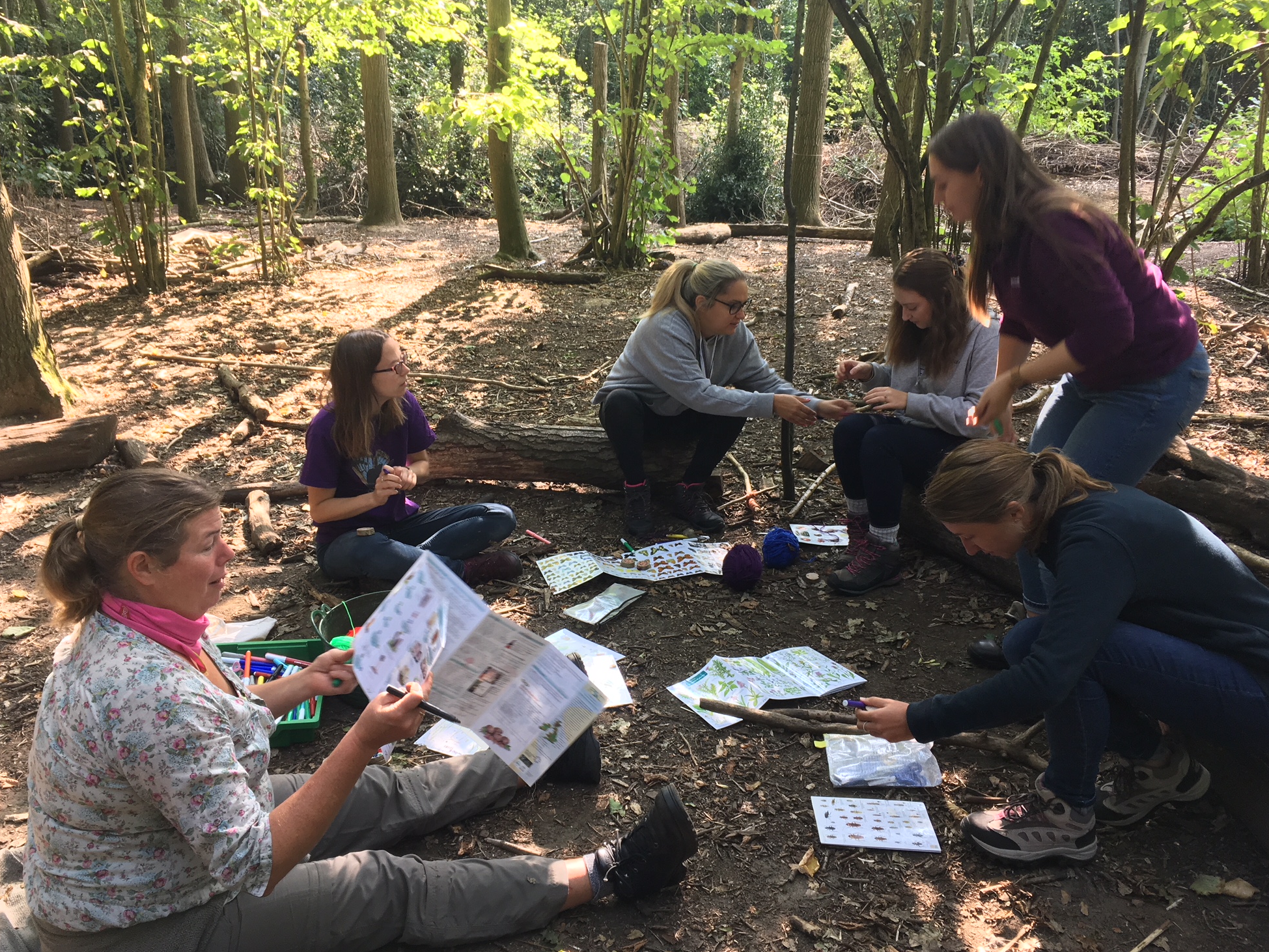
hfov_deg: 60.0
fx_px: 1100
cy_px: 468
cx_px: 623
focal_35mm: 30
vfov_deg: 46.8
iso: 25
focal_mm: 4.15
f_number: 2.2
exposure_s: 1/50
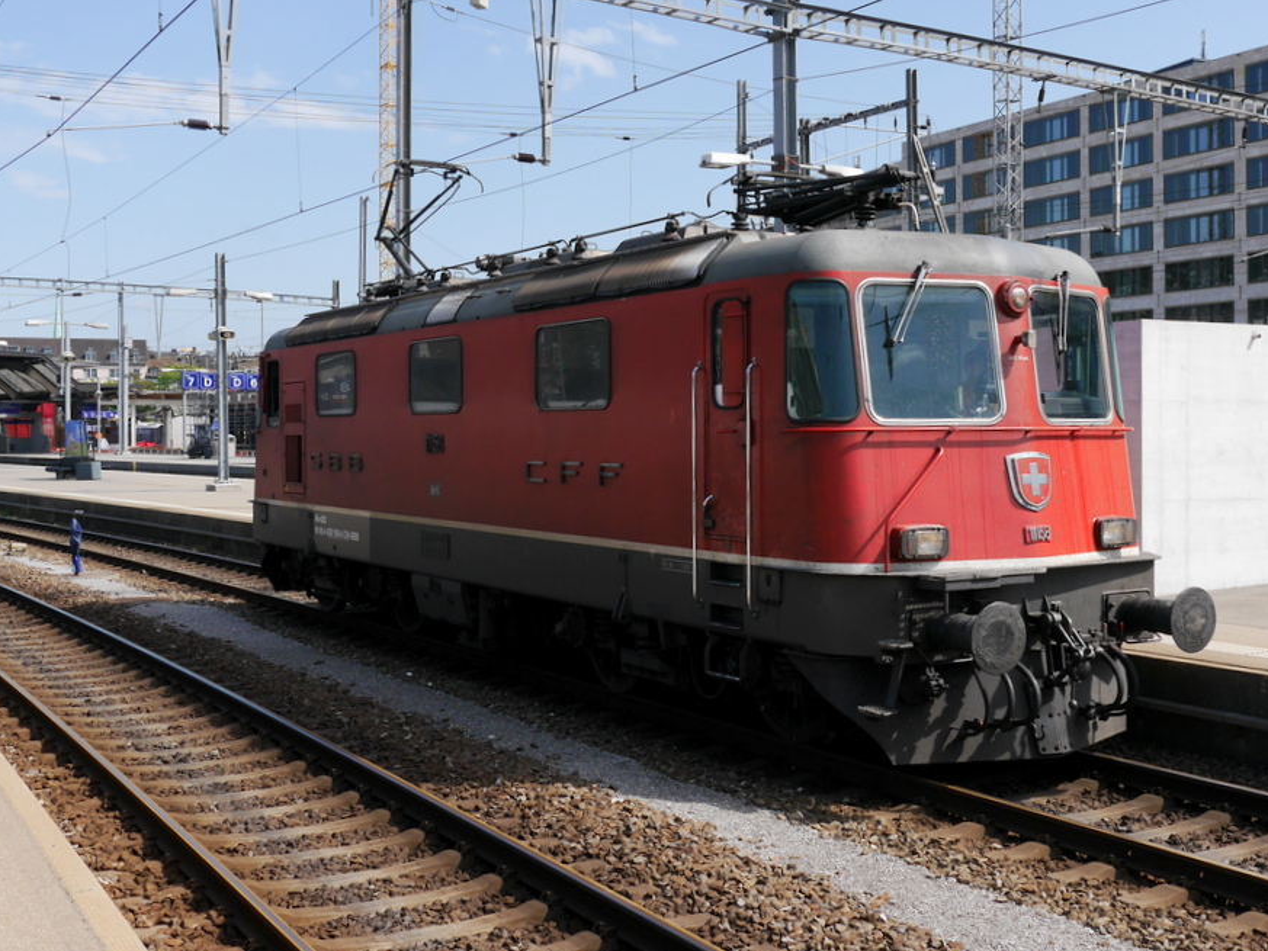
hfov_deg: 42.7
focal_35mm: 44
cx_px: 774
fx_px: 1612
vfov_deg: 32.9
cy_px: 441
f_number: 8
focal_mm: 16
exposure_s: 1/400
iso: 160
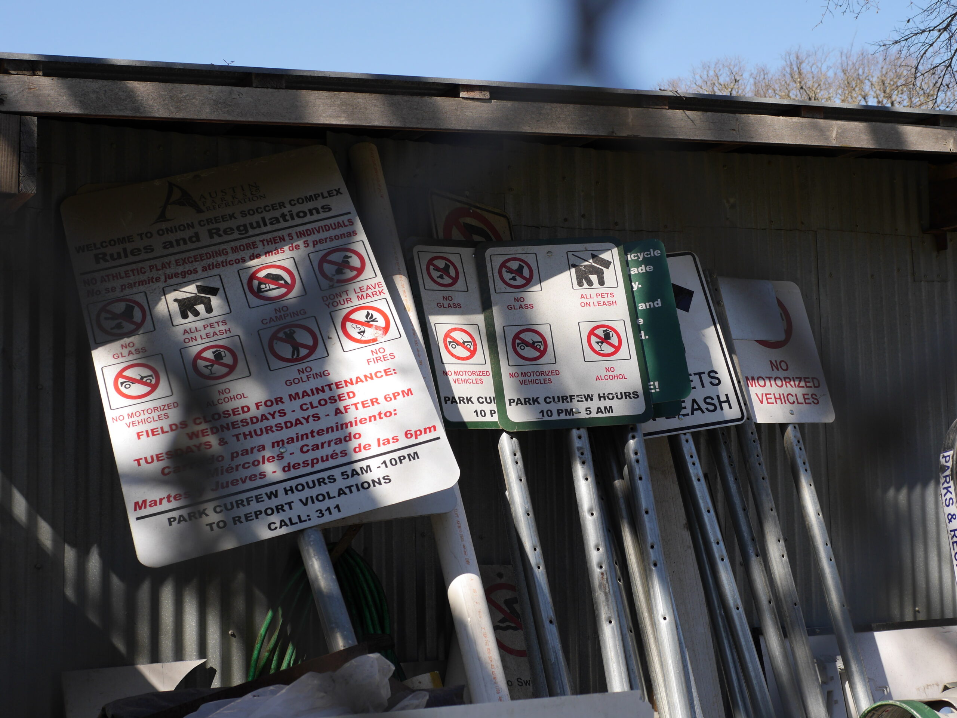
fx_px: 1382
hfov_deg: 38.2
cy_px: 359
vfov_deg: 29.1
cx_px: 478
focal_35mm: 50
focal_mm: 25
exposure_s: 1/800
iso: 200
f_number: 4
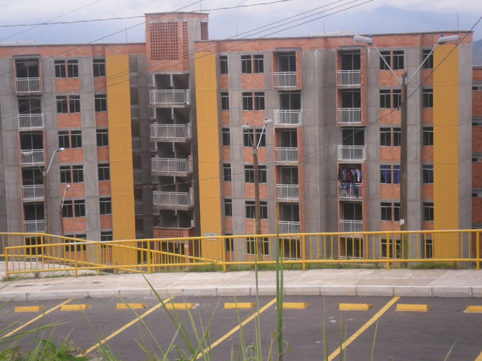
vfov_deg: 19.4
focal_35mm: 76
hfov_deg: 25.7
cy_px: 185
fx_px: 1058
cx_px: 239
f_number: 3.9
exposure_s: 1/750
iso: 100
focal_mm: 13.2
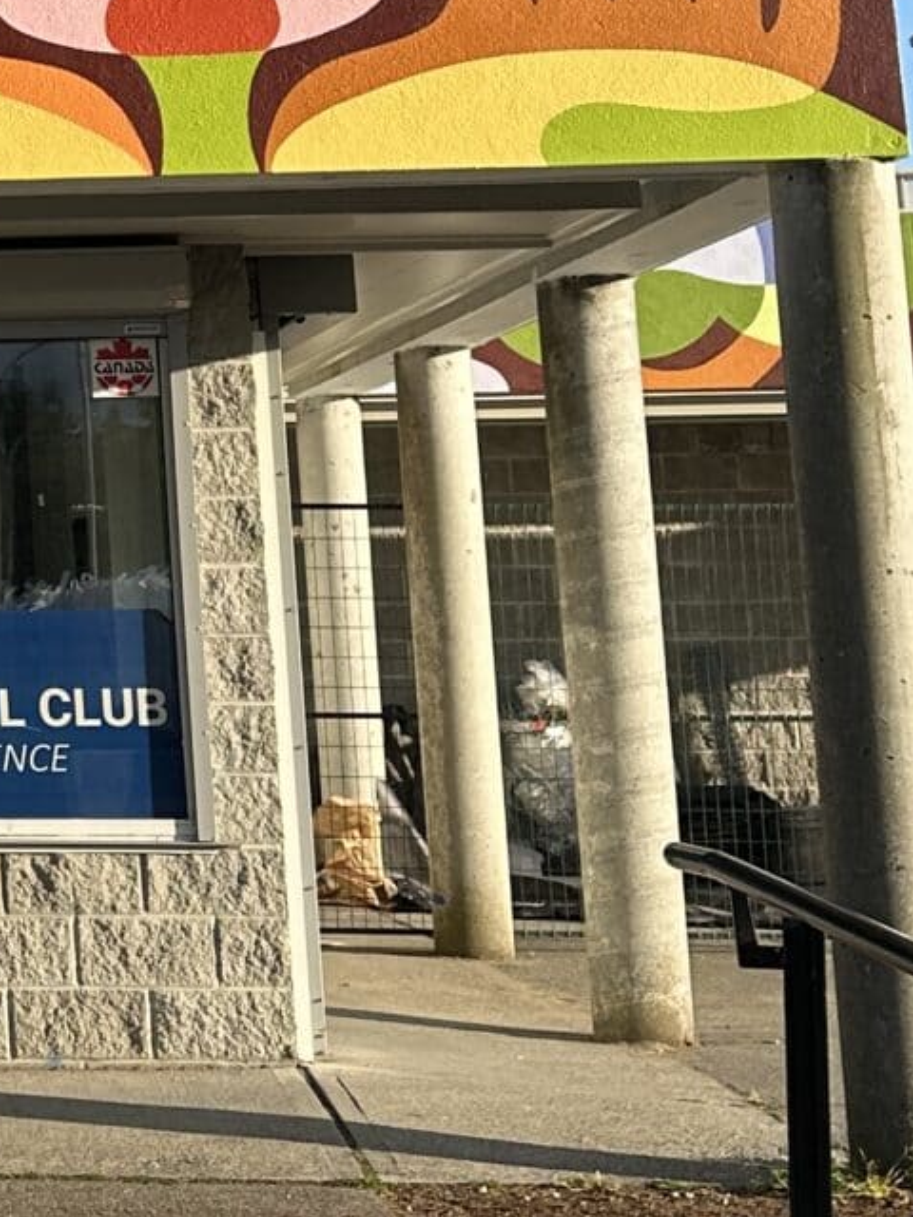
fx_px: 3376
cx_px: -607
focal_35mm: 96
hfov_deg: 14.0
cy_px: 63
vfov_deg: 19.9
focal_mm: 6.86
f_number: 1.78
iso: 80
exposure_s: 1/2155
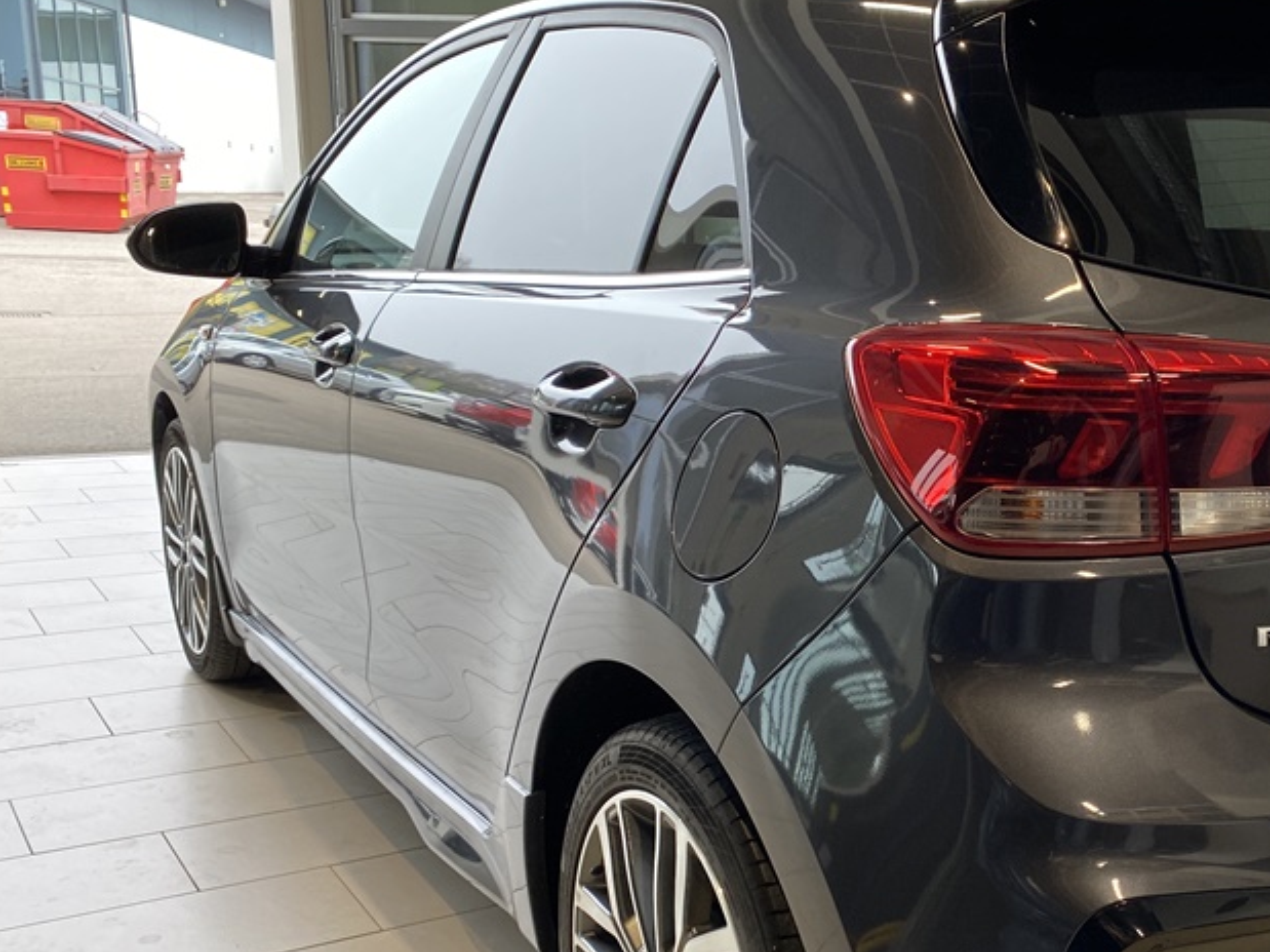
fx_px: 1577
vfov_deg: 33.3
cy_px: 630
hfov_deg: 41.7
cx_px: 1038
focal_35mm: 43
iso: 50
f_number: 1.8
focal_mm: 4.25
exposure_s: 1/122
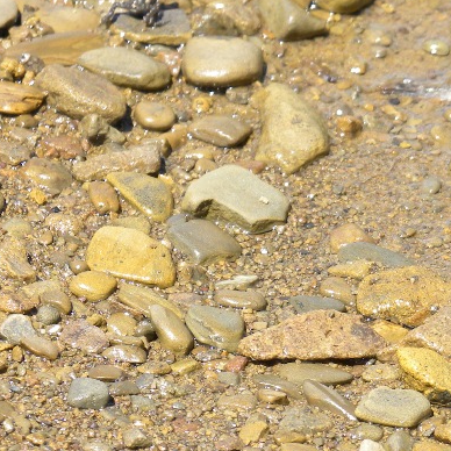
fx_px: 4024
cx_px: 496
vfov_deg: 6.4
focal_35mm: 273
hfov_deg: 6.4
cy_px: 365
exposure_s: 1/181
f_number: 4.5
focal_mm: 20.8
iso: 64
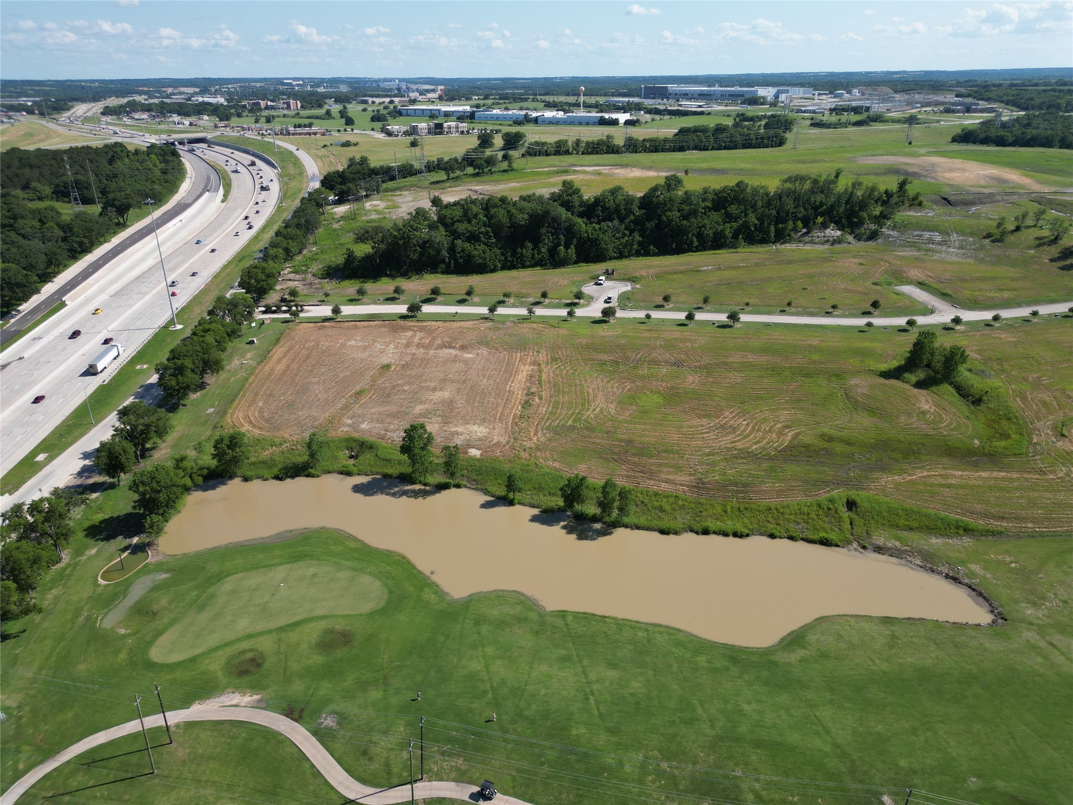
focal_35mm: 24
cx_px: 536
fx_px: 744
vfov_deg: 56.8
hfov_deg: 71.6
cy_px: 402
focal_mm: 6.72
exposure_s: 1/2500
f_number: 1.7
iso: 120
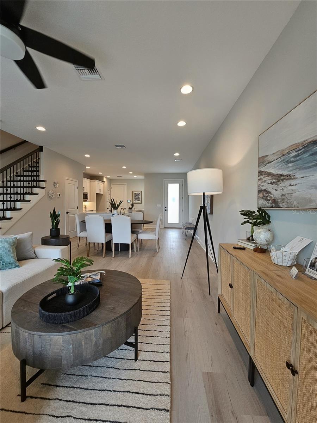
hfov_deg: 89.9
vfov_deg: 106.2
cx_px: 158
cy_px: 212
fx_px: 159
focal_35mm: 13
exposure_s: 1/77.4
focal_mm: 2.2
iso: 160
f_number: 2.2
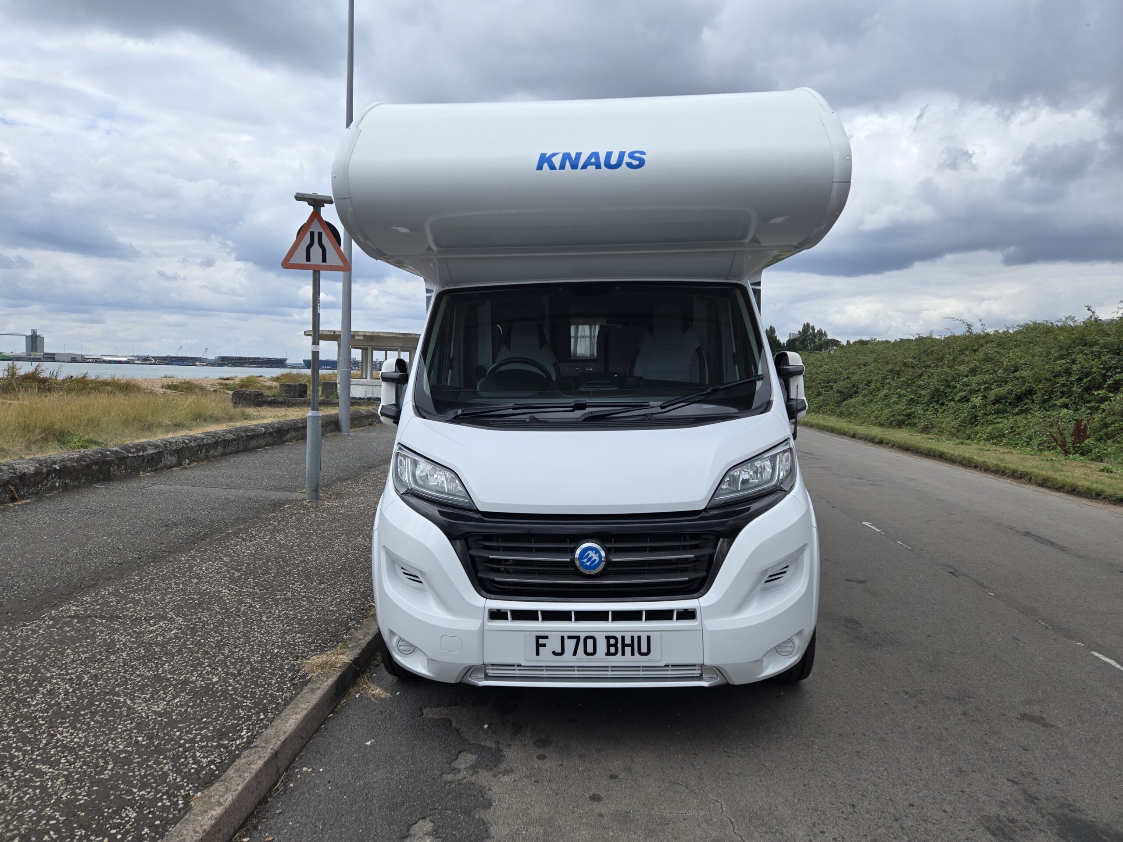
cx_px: 562
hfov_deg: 73.9
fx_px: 746
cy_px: 421
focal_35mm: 23
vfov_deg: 58.9
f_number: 1.8
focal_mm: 5.4
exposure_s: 1/2921
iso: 40
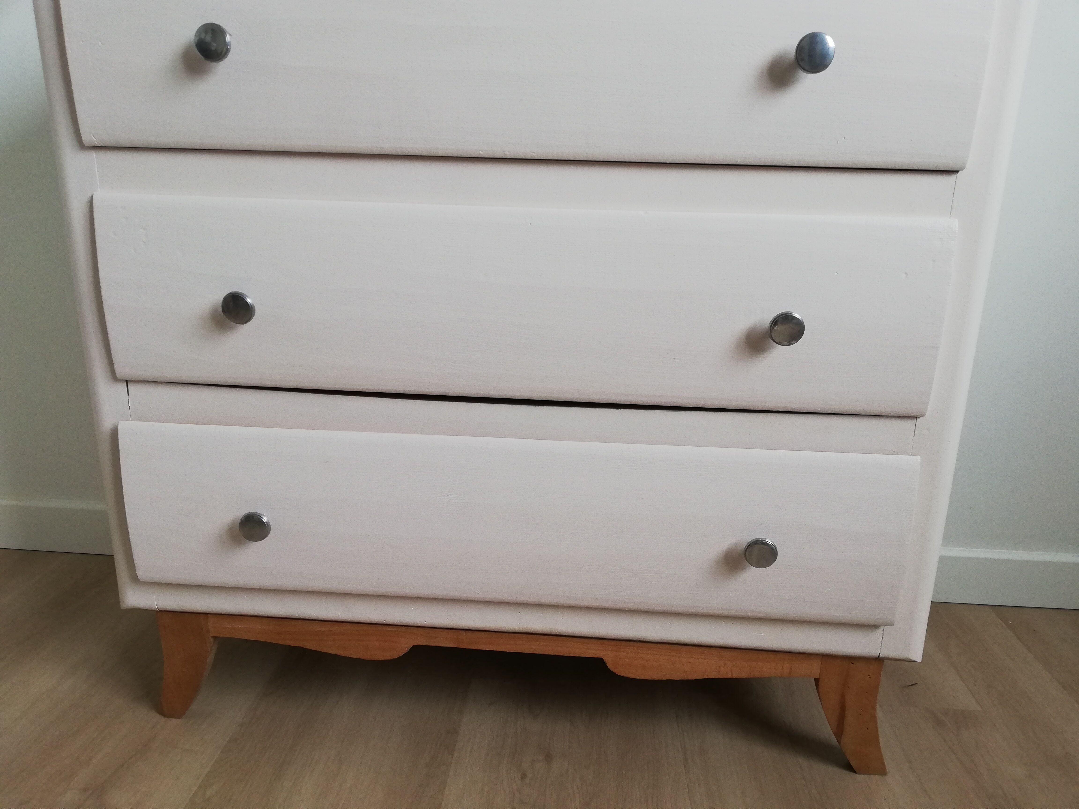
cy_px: 404
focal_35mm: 26
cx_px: 540
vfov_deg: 53.1
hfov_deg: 67.3
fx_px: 810
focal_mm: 3.81
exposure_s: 1/50
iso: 160
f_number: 2.2
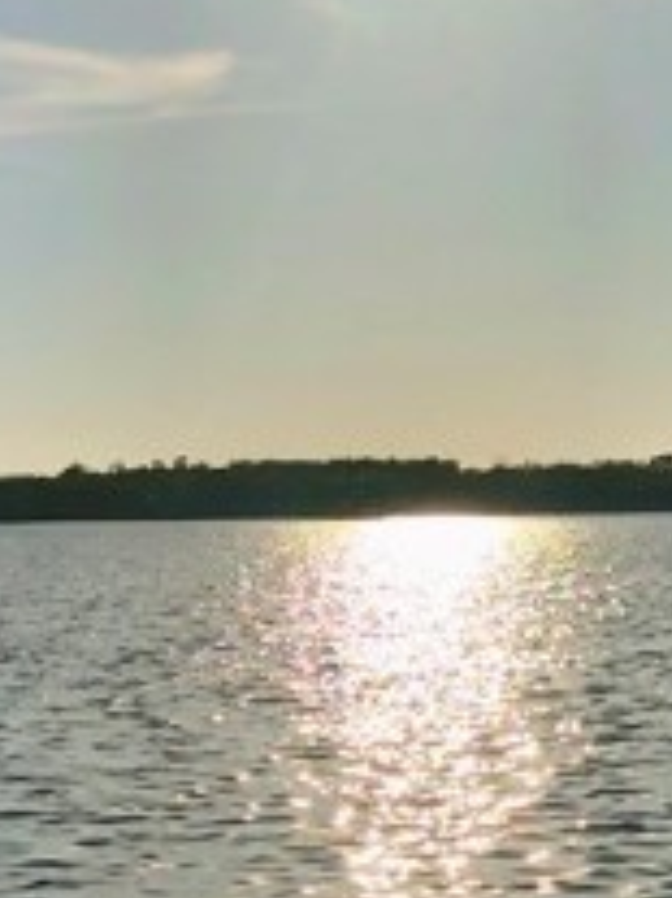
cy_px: 742
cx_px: 377
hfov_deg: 14.2
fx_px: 2695
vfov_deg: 18.7
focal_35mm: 104
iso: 25
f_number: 1.8
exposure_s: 1/12195
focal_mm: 4
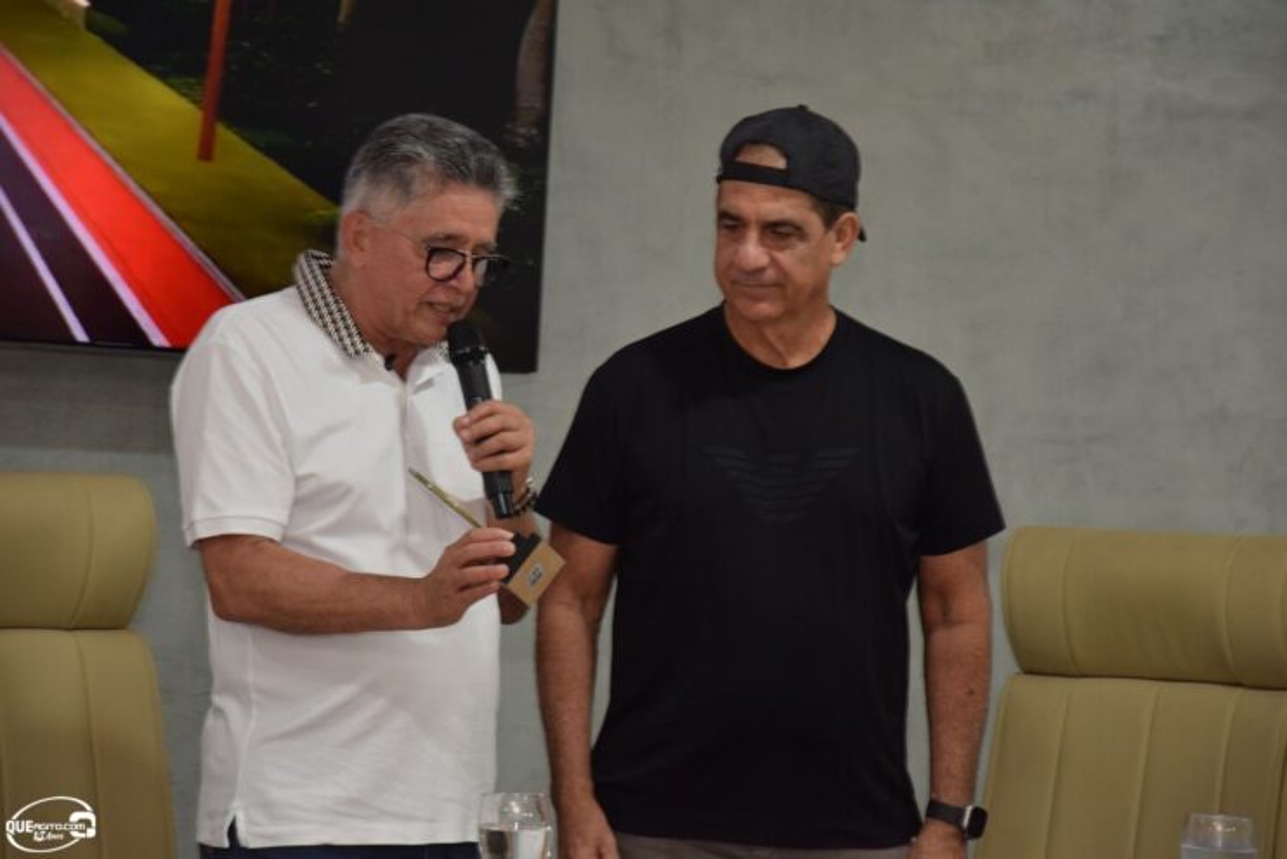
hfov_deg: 13.0
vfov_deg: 8.7
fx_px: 5631
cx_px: 644
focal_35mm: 158
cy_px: 430
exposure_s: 1/60
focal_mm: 105
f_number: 5.6
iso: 900
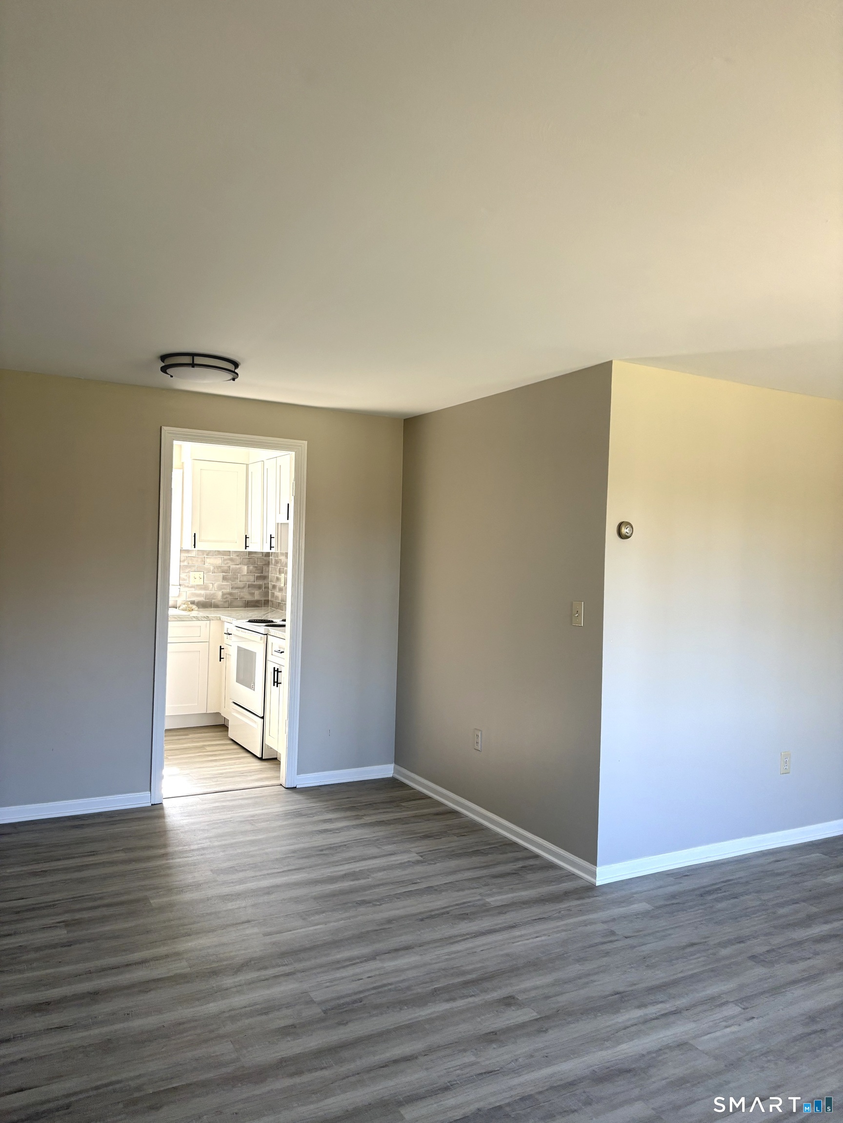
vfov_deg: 67.3
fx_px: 844
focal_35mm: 26
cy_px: 562
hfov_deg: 53.1
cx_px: 422
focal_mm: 5.96
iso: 100
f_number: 1.6
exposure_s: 1/121
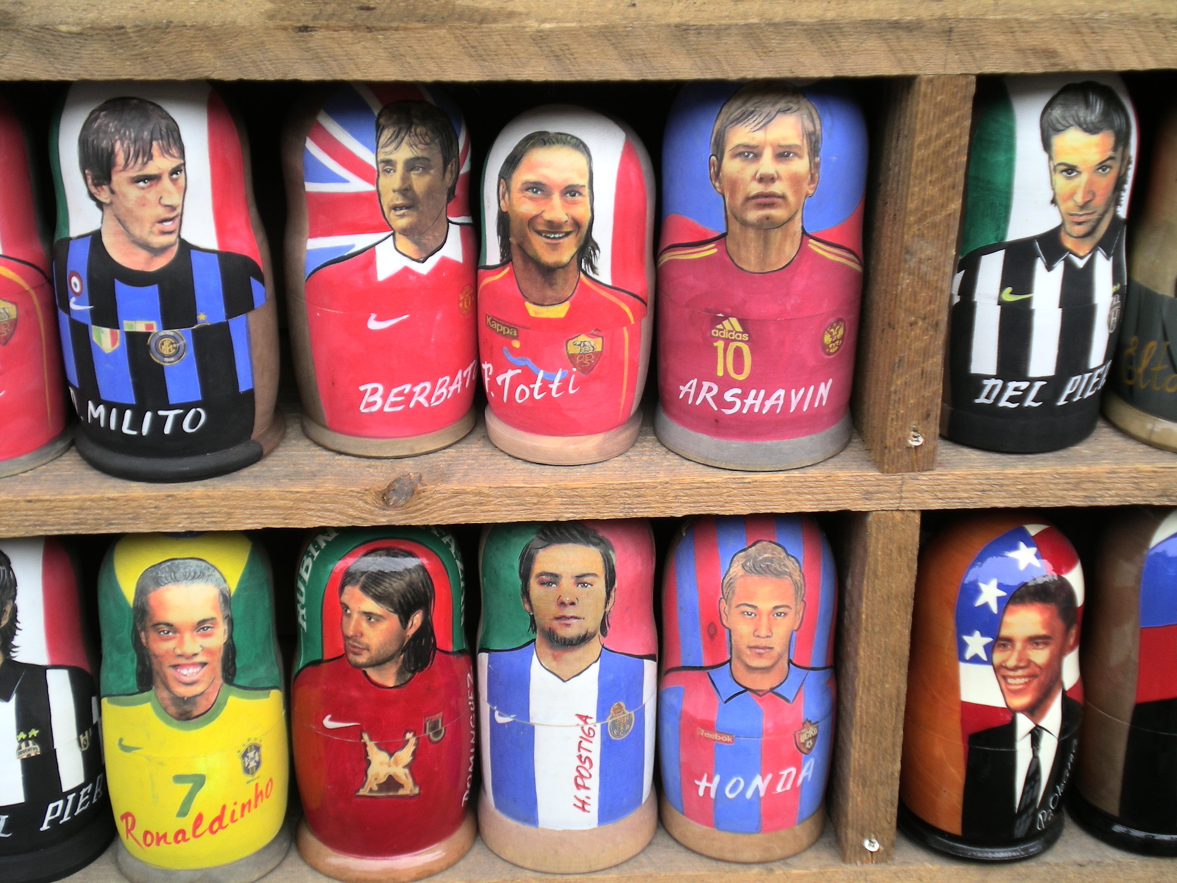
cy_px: 442
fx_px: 1904
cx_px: 588
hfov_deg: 34.3
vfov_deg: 26.1
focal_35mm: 56
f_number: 3.9
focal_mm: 9.3
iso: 50
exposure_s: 1/34.4
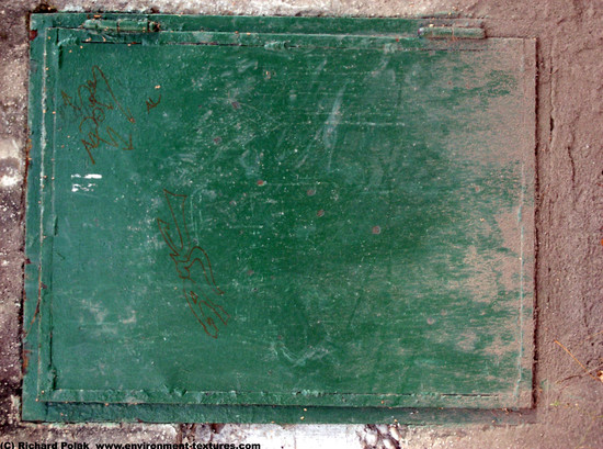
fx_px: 1945
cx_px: 302
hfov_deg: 17.6
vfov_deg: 13.2
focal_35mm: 112
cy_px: 224
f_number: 4.8
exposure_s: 1/100
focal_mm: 22.8
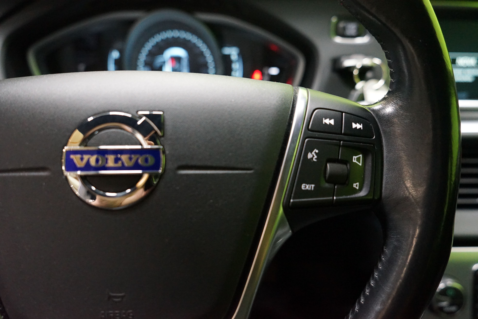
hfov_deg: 61.9
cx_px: 239
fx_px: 398
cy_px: 160
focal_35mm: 30
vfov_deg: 43.6
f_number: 4
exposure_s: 1/100
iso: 6400
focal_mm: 30
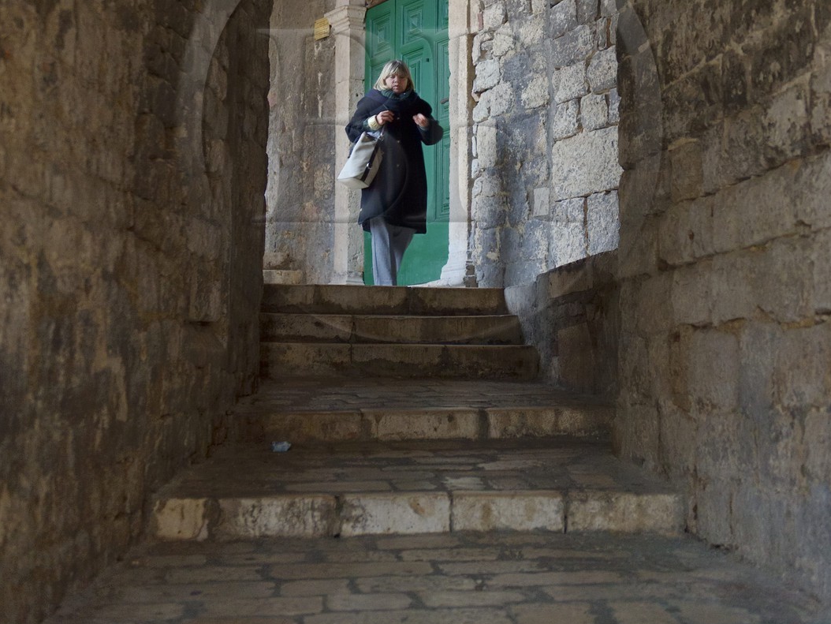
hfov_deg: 27.8
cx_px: 419
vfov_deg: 20.8
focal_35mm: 70
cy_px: 126
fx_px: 1681
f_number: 2.8
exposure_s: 1/40
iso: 1600
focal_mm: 48
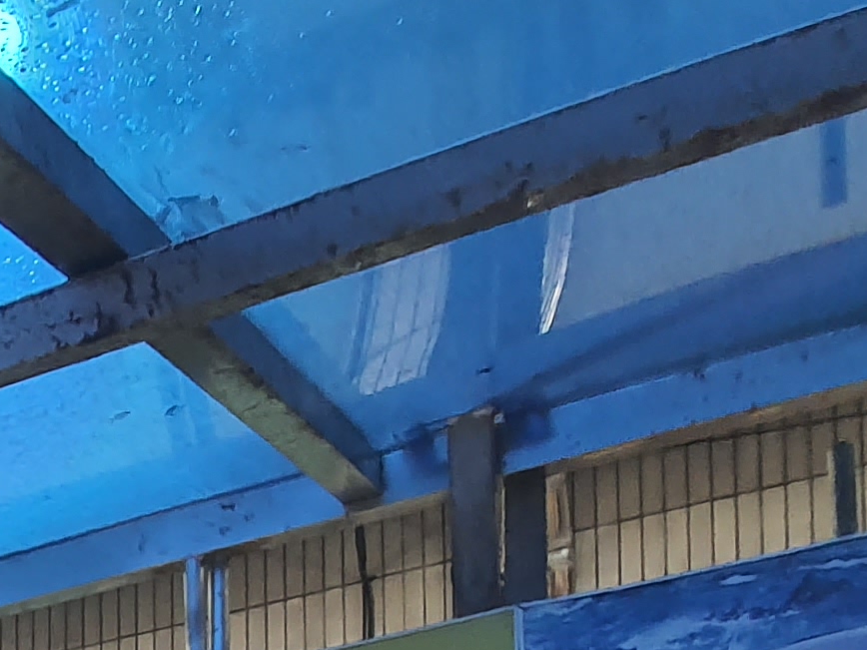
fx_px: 1728
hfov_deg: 22.3
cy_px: 1334
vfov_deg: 16.1
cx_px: -495
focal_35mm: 69
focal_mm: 1.8
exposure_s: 1/60
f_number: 2.2
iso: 125
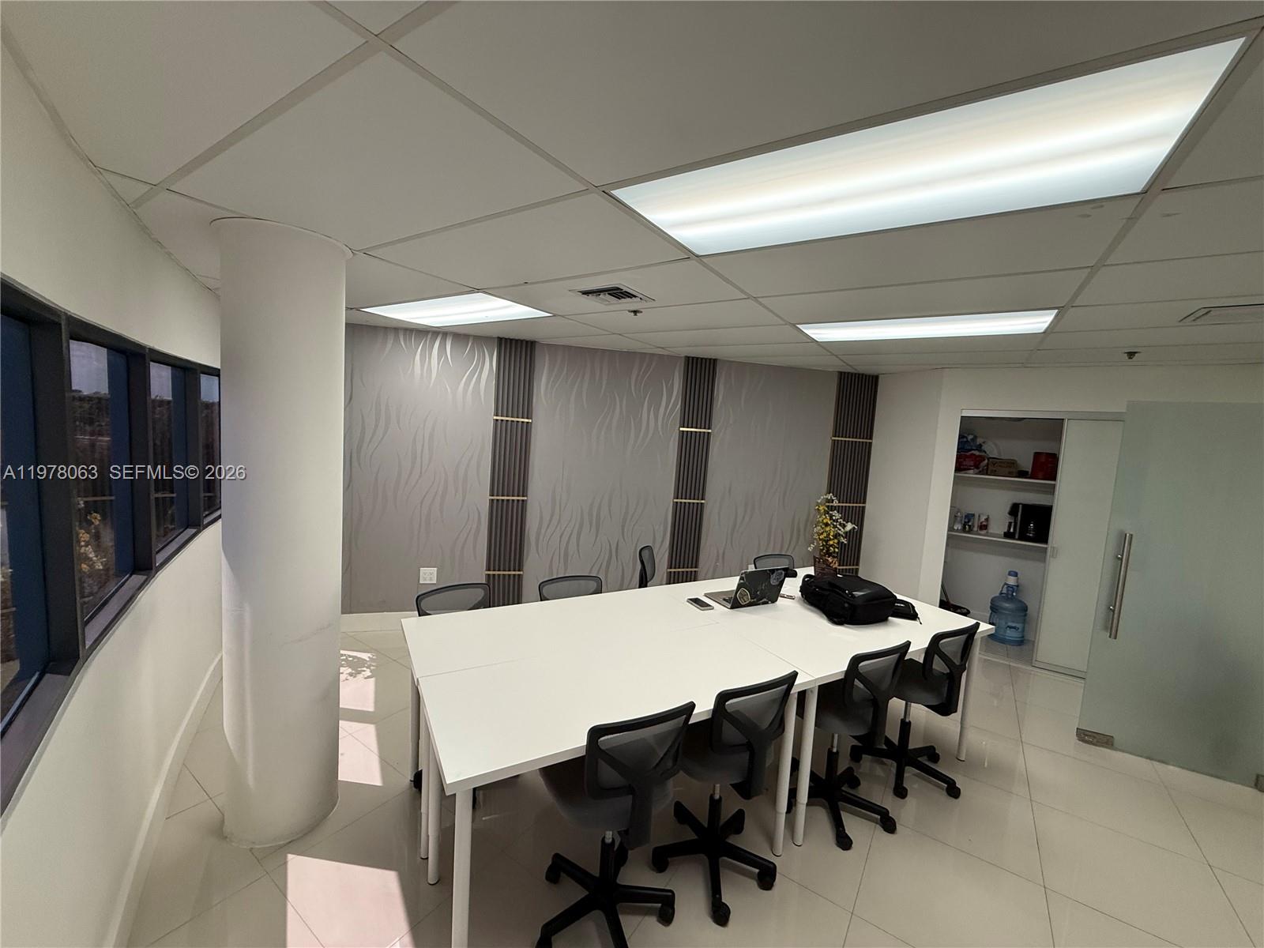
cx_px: 632
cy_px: 474
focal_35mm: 14
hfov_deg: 102.1
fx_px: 511
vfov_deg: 85.7
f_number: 2.2
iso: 200
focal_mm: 2.22
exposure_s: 1/120
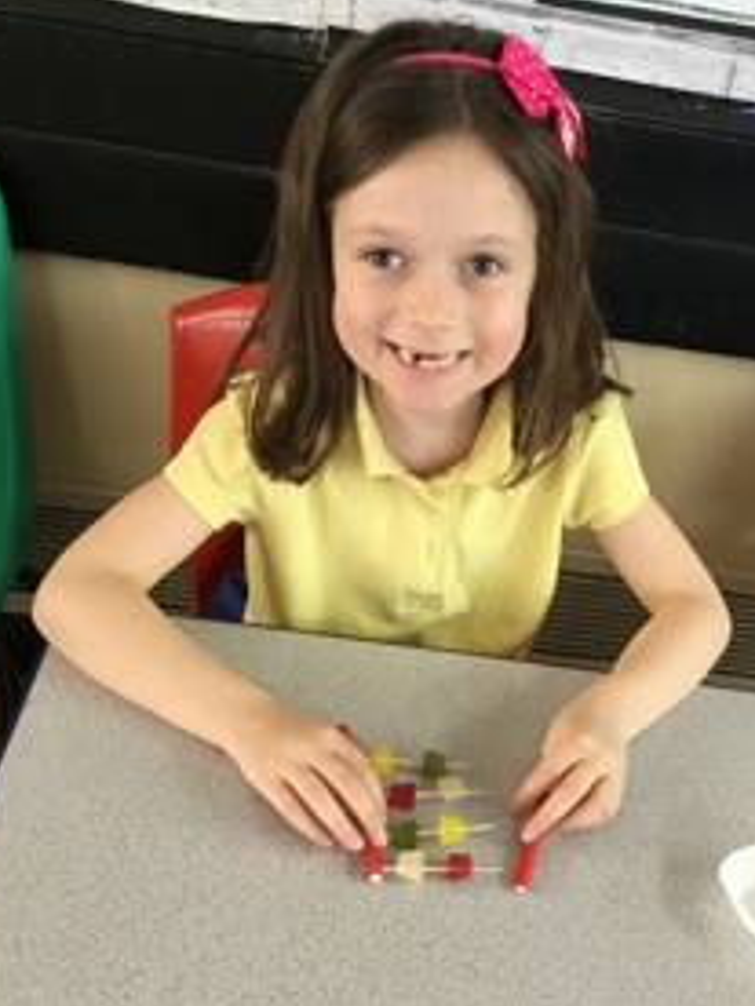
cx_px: 496
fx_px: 1309
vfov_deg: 42.0
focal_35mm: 45
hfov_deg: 32.0
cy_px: 583
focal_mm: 3.3
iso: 200
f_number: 2.4
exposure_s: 1/33
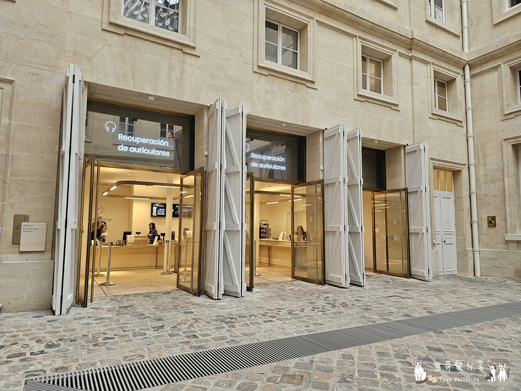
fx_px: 346
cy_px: 196
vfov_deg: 58.9
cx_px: 260
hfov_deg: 73.9
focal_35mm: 23
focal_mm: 6.3
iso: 400
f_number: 1.7
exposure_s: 1/120
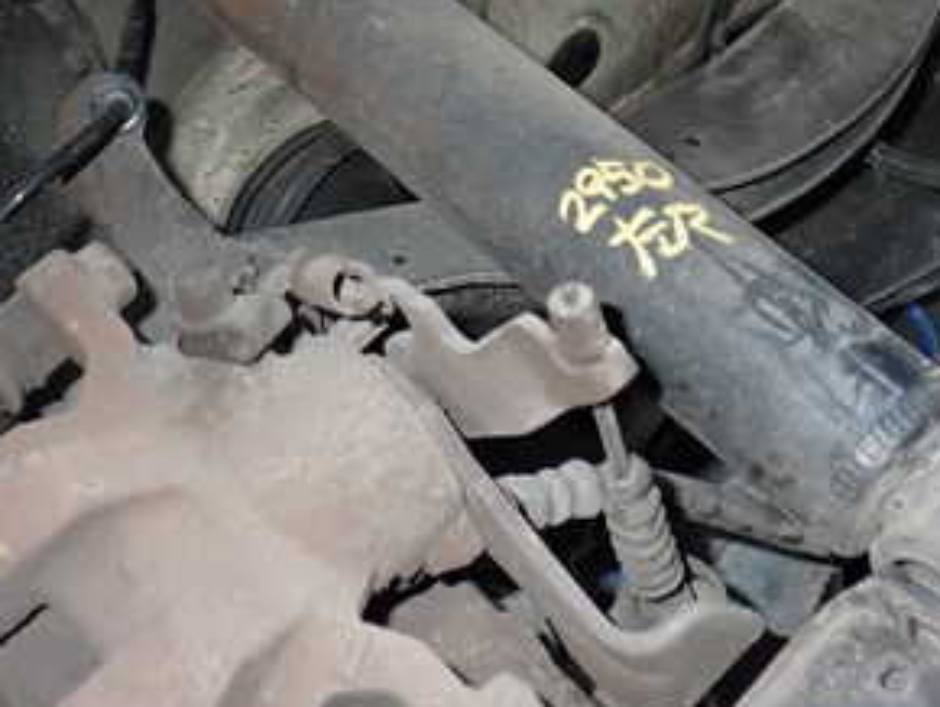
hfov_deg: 31.2
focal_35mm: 62
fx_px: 1685
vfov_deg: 23.1
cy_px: 71
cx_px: 428
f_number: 2.3
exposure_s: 1/30
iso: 320
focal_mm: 5.4
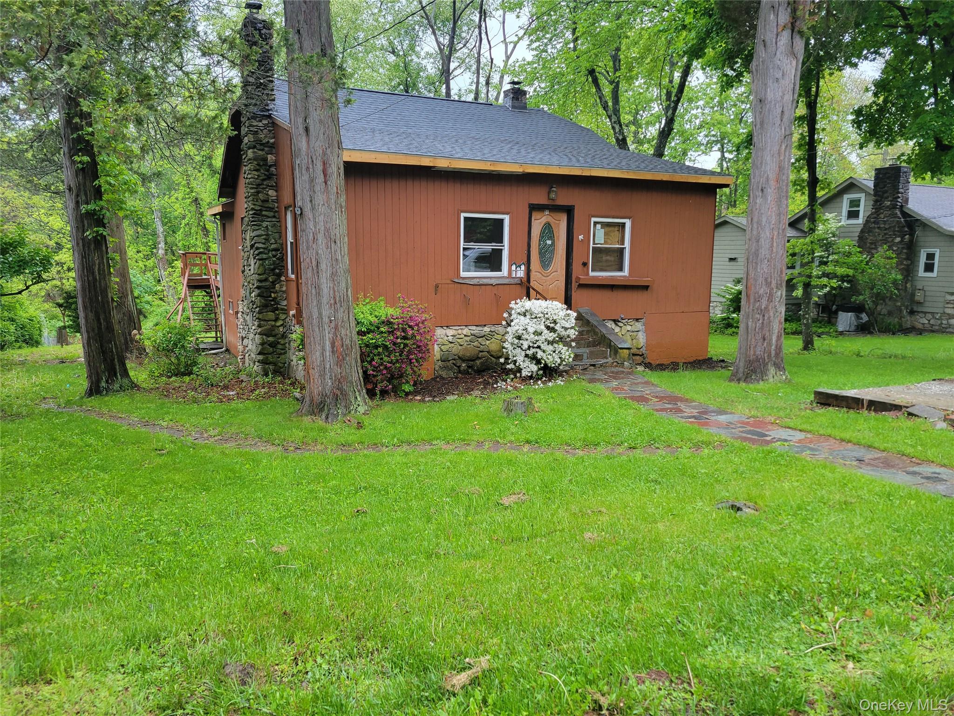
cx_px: 477
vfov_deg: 53.1
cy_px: 358
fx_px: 717
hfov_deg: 67.3
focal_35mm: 26
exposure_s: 1/120
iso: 100
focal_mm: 5.4
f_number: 1.8
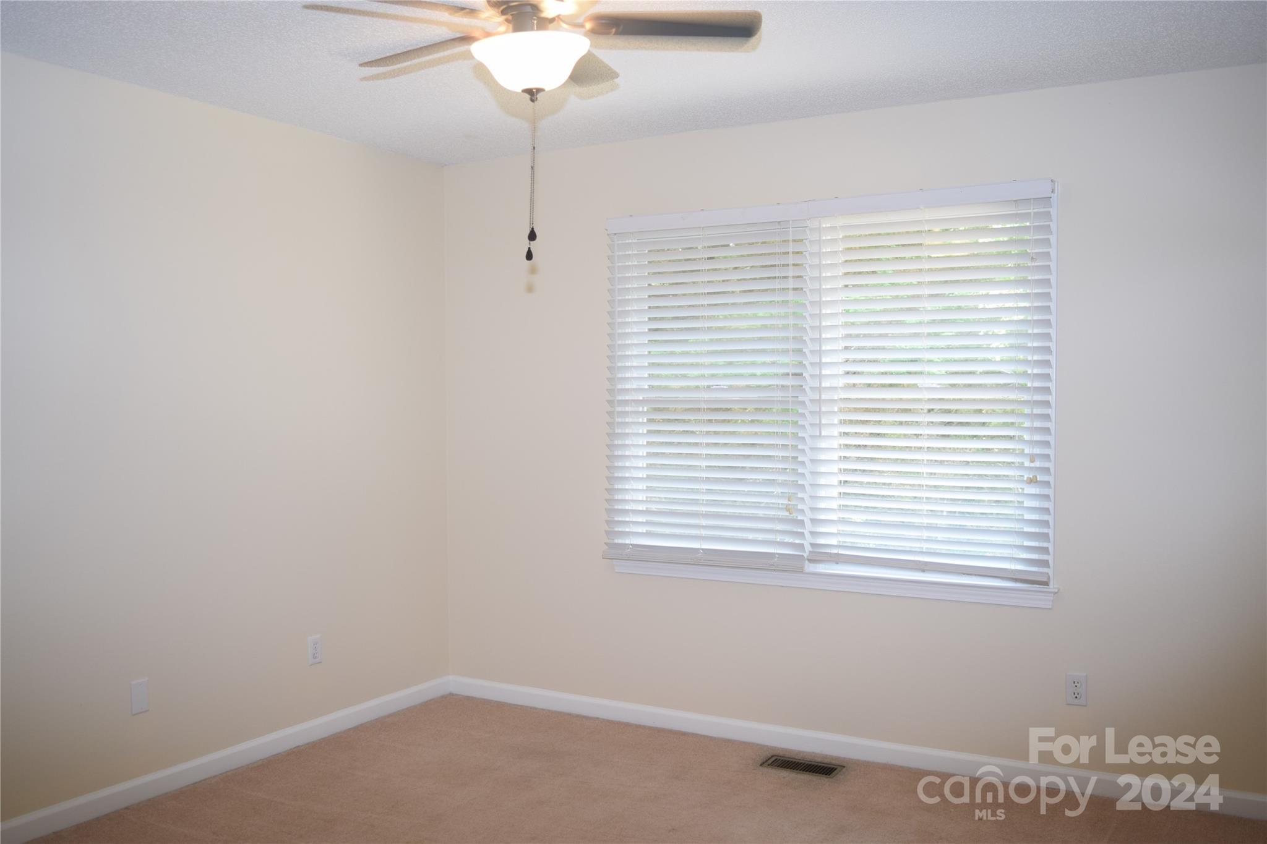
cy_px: 422
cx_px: 634
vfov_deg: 41.7
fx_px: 1108
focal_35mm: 32
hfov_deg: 59.5
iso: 400
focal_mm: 21
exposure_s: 1/80
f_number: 4.5
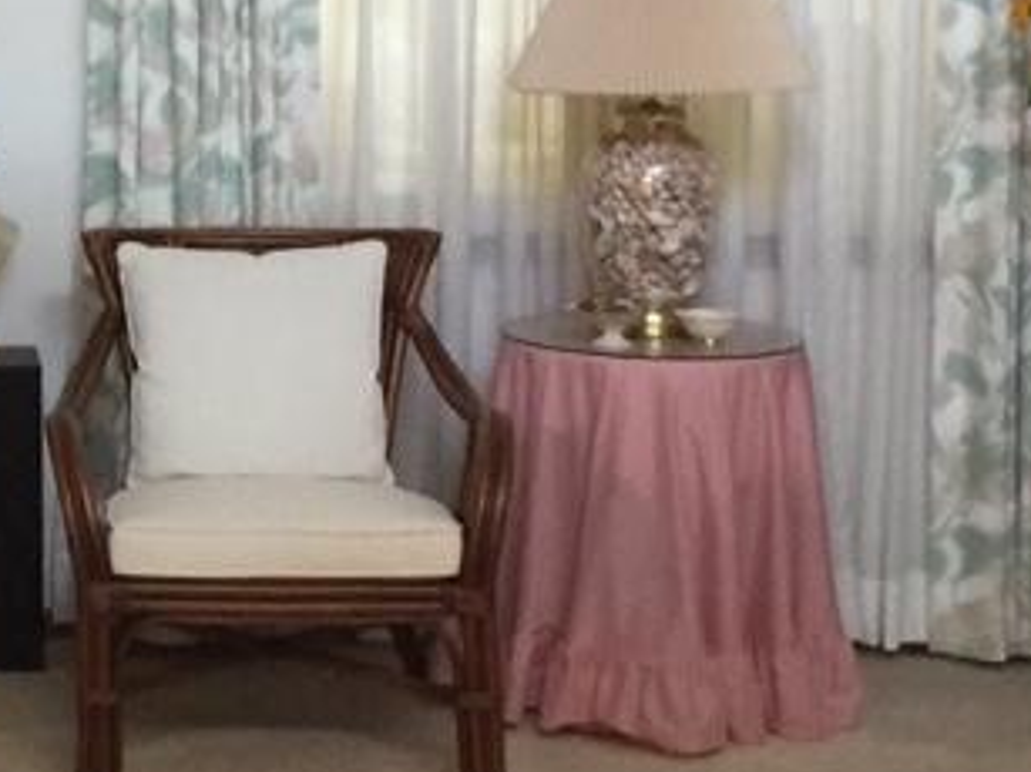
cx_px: -208
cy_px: -37
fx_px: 3602
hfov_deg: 15.7
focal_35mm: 121
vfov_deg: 12.1
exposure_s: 1/30
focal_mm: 4.15
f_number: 2.2
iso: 160
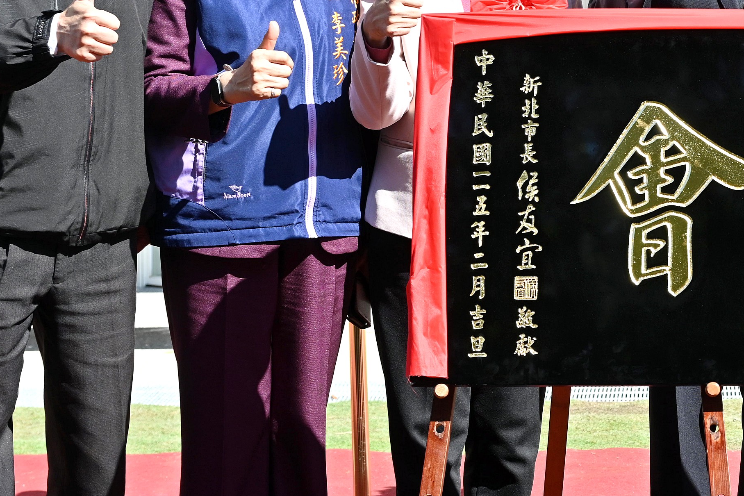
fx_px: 2562
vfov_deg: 10.9
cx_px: 802
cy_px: -47
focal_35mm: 124
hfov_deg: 16.1
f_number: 5
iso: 180
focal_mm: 50
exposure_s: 1/640
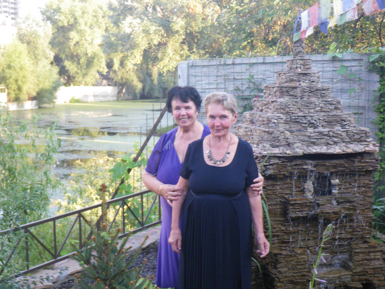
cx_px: 192
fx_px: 567
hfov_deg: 37.5
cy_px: 144
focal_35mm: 51
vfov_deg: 28.6
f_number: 4.4
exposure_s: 1/60
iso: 200
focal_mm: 9.1
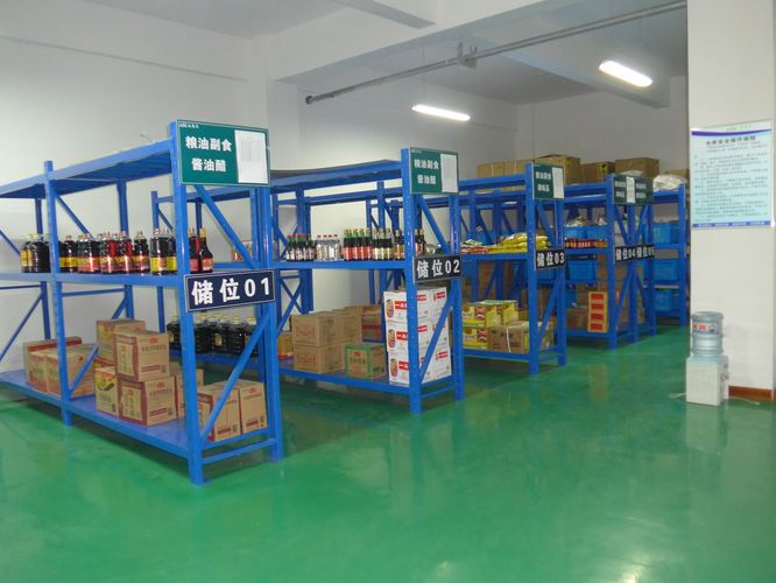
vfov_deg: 48.3
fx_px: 650
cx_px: 388
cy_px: 292
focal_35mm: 29
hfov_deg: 61.6
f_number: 2
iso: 800
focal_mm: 6
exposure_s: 1/60
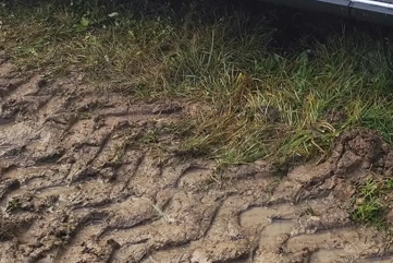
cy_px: -123
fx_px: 786
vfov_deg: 17.2
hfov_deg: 26.5
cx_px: 398
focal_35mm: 72
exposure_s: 1/401
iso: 100
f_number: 1.89
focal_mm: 5.43
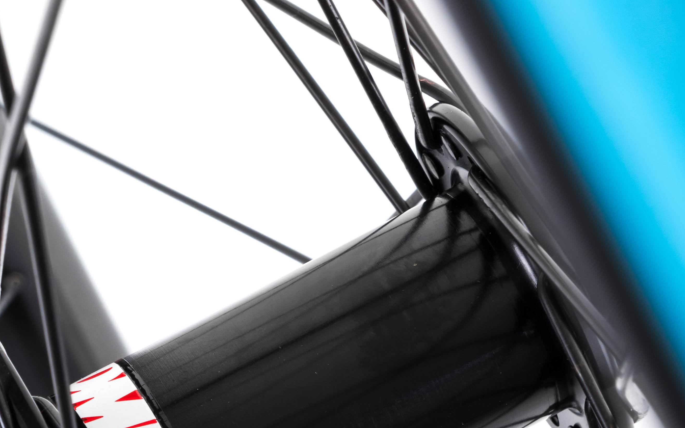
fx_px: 3715
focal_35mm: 199
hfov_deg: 10.5
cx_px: 268
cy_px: 426
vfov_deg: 6.6
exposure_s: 1/200
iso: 100
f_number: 14
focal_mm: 70
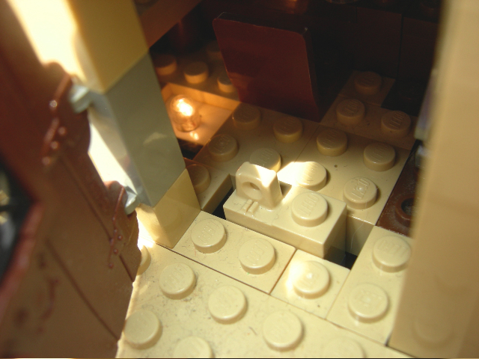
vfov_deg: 39.7
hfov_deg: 51.4
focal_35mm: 36
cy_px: 180
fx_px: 498
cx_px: 240
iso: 64
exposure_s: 1/86.7
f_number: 3.8
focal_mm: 7.5
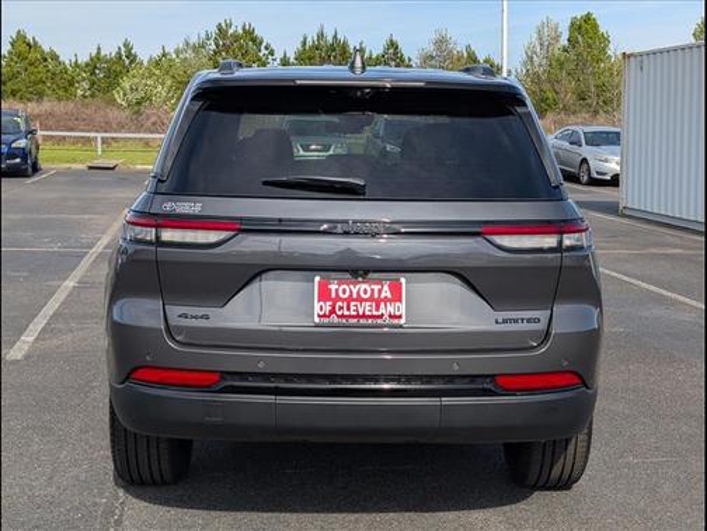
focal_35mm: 49
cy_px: 266
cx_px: 354
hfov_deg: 38.9
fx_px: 1001
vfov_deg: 29.7
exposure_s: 1/1429
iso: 21
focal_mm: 6.9
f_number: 1.68
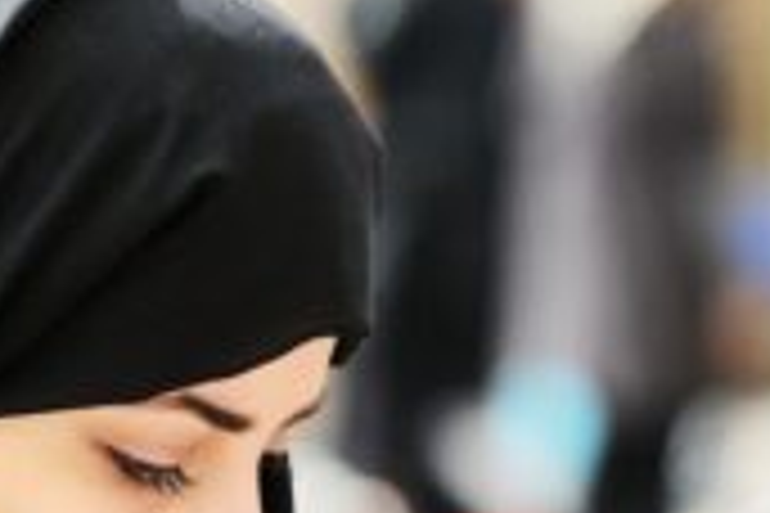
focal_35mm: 474
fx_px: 10138
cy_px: 436
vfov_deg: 2.9
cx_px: 189
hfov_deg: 4.3
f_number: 5
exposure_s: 1/250
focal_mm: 180
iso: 250
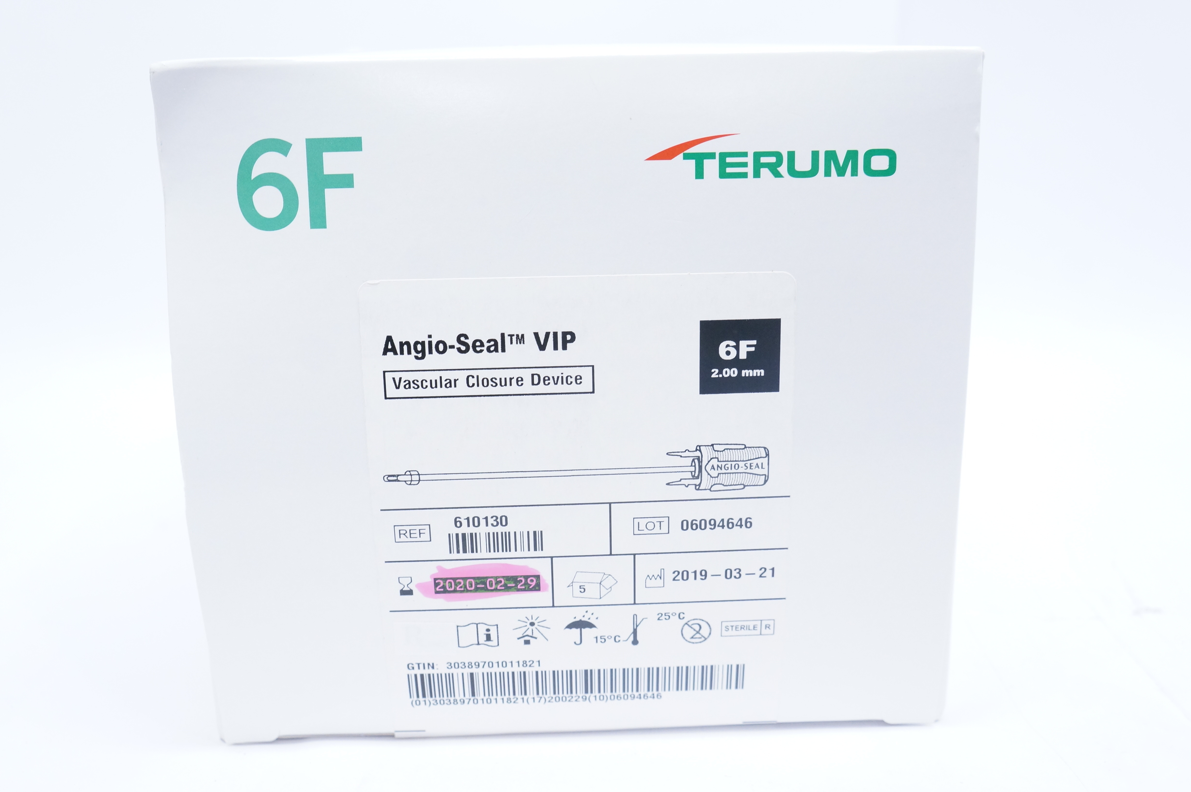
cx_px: 596
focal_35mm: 33
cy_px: 396
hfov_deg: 57.3
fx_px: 1091
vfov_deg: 39.9
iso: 1600
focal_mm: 22
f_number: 5.6
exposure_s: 1/60
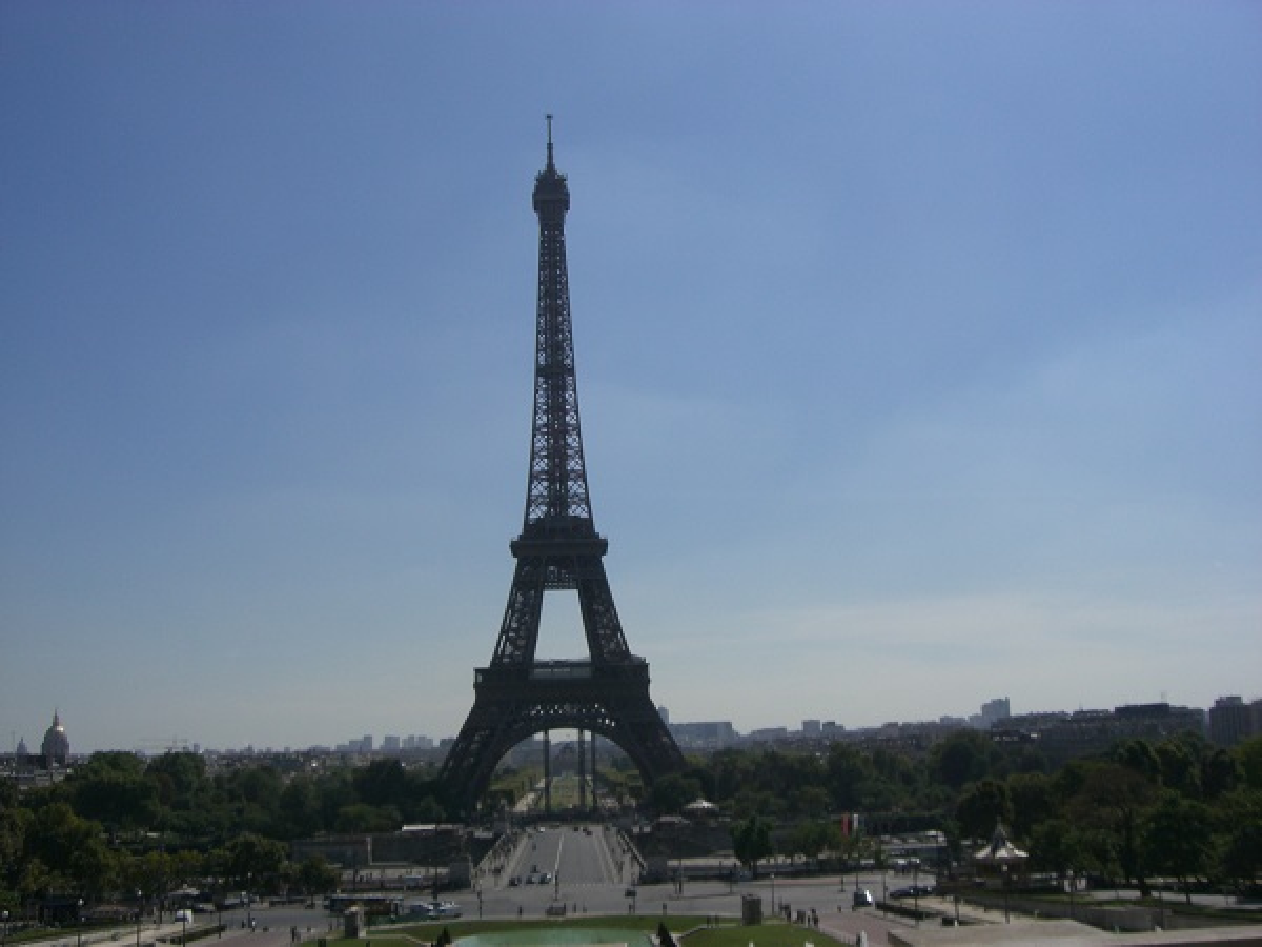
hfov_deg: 49.0
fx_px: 1385
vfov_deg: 37.7
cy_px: 474
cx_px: 631
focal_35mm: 38
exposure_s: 1/1600
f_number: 4.3
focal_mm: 6.2
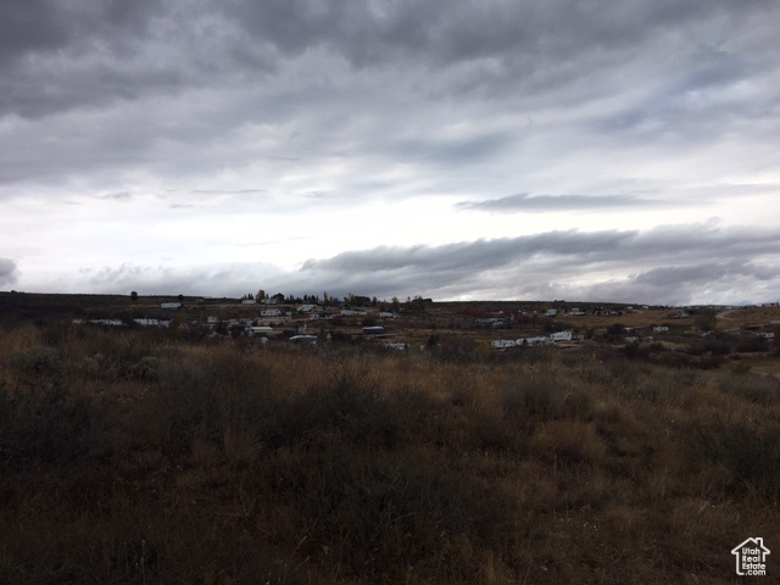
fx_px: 653
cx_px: 390
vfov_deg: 48.2
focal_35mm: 29
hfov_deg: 61.7
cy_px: 292
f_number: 2.2
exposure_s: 1/686
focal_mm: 4.15
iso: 25
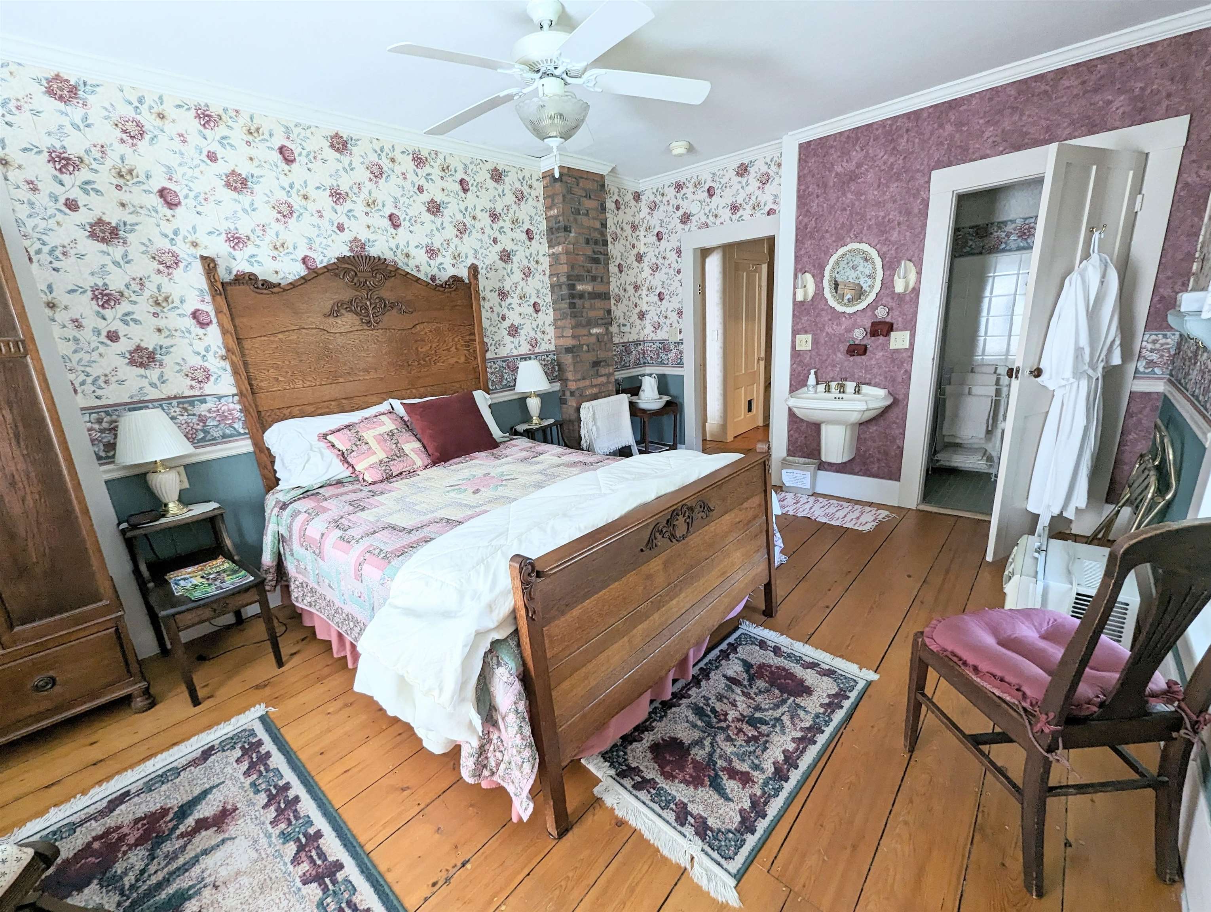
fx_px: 455
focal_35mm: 13
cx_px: 606
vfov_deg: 90.1
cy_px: 456
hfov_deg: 106.1
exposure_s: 1/40.5
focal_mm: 1.95
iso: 202
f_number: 2.2
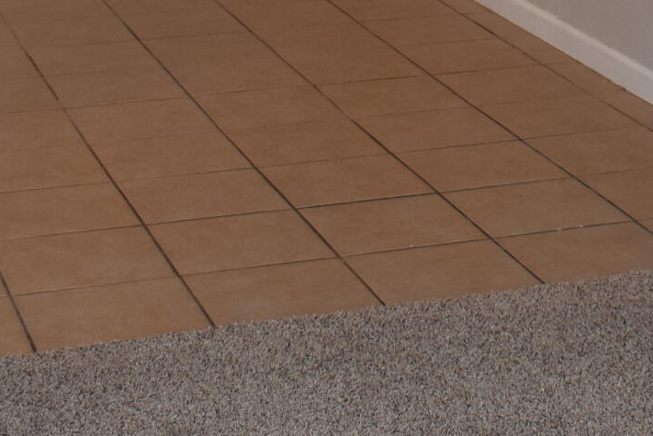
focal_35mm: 114
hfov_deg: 17.7
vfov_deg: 11.2
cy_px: -336
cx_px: 580
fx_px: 2068
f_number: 5
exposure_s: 1/60
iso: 400
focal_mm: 18
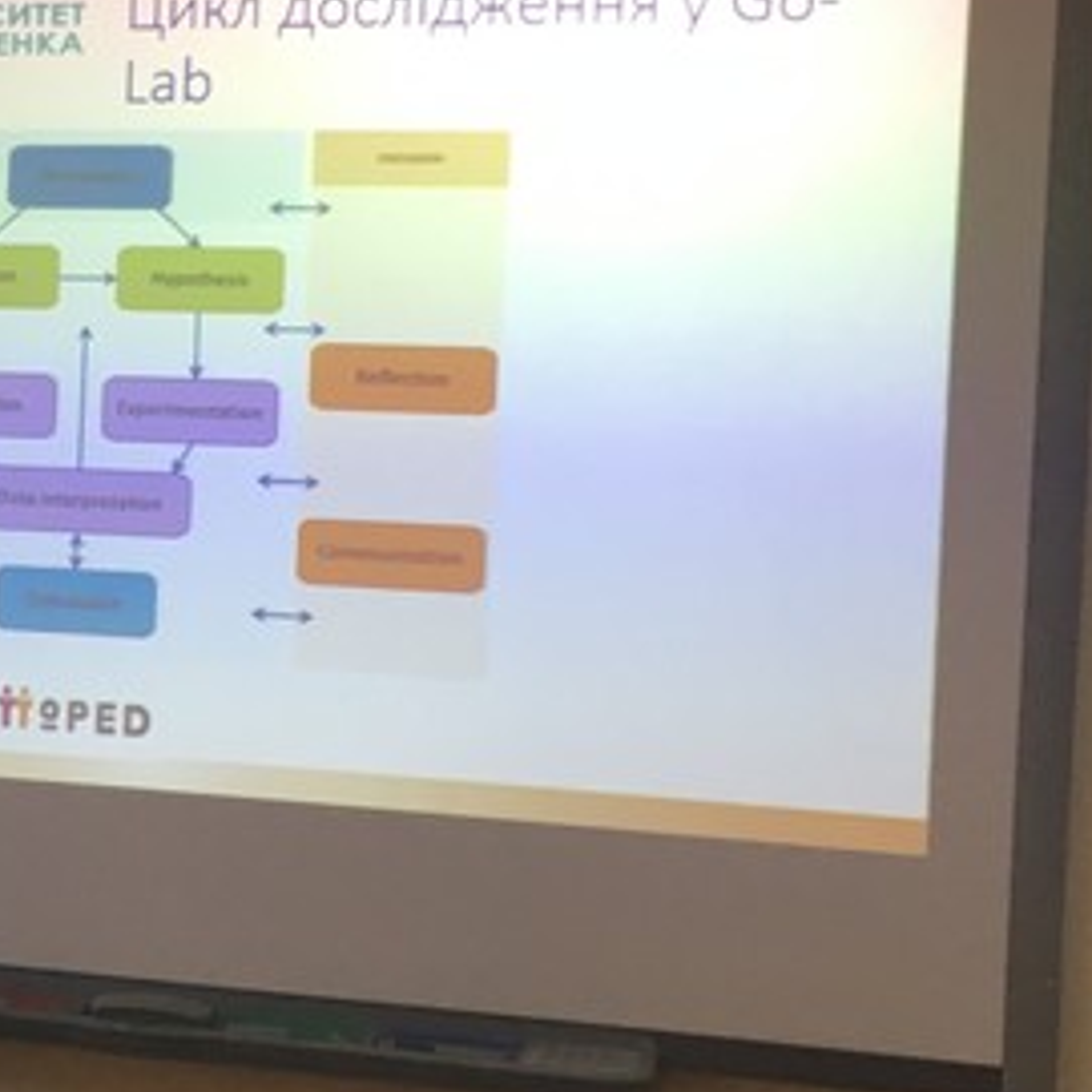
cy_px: 544
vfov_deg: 17.9
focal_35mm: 97
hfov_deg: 17.1
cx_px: -242
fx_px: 3462
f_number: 2.2
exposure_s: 1/50
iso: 32
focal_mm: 4.15
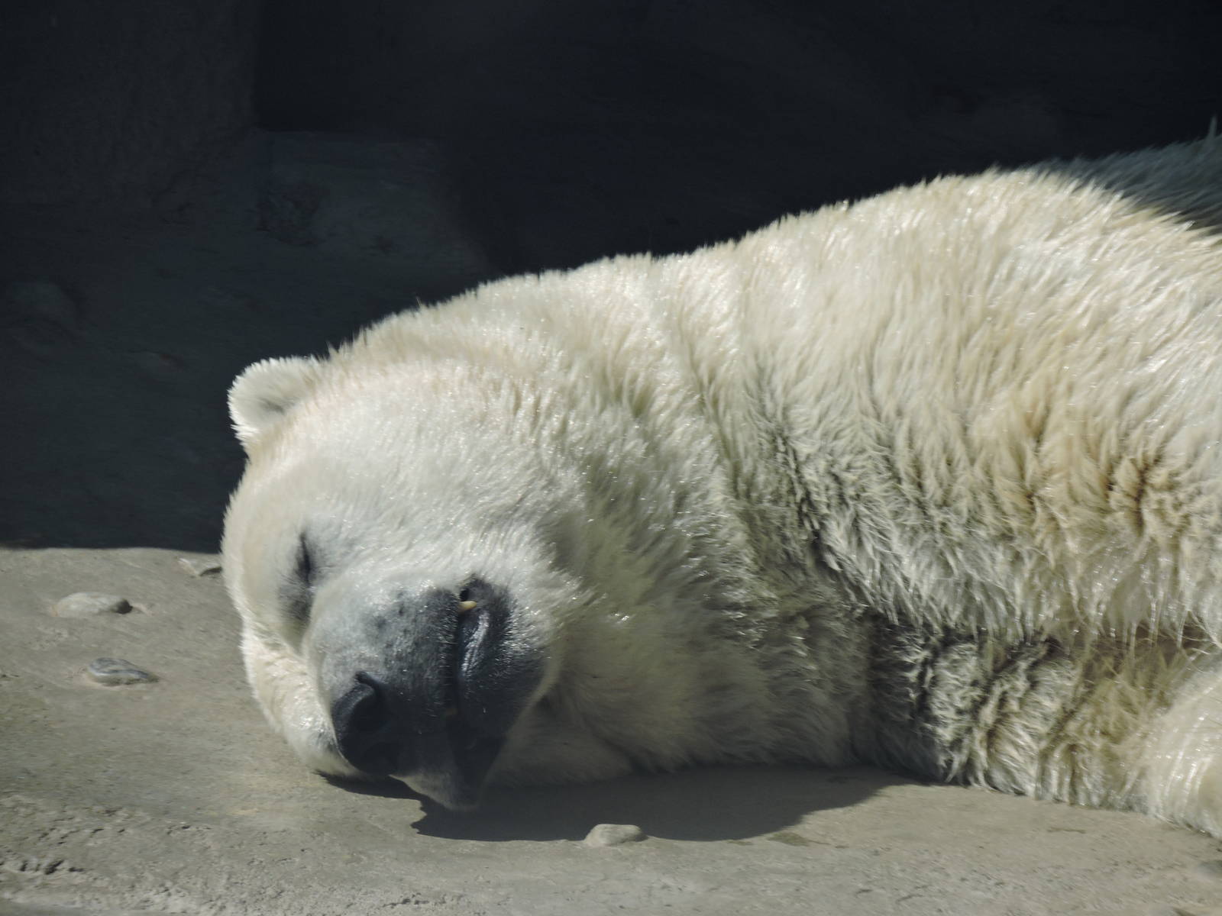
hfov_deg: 4.0
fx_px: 17651
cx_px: 611
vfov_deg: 3.0
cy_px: 458
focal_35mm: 500
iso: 100
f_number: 4.9
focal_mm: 89.2
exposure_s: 1/800
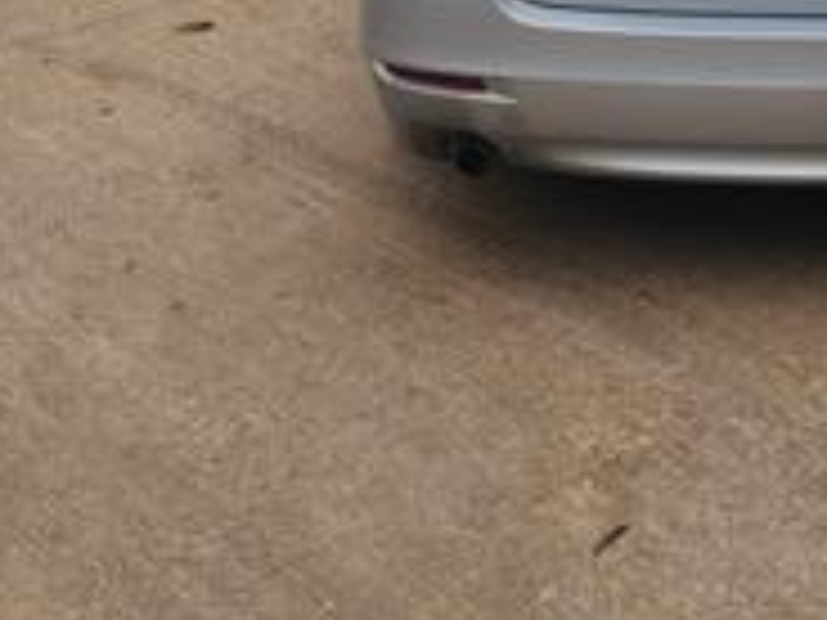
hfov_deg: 29.9
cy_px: -135
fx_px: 1505
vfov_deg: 21.5
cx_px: 679
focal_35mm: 63
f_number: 1.8
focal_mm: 5.4
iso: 20
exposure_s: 1/652
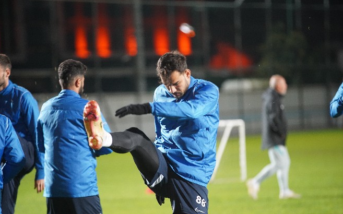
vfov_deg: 6.3
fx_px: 1944
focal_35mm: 208
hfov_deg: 10.1
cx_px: 171
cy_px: 115
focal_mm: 200
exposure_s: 1/250
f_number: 2.8
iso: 4000
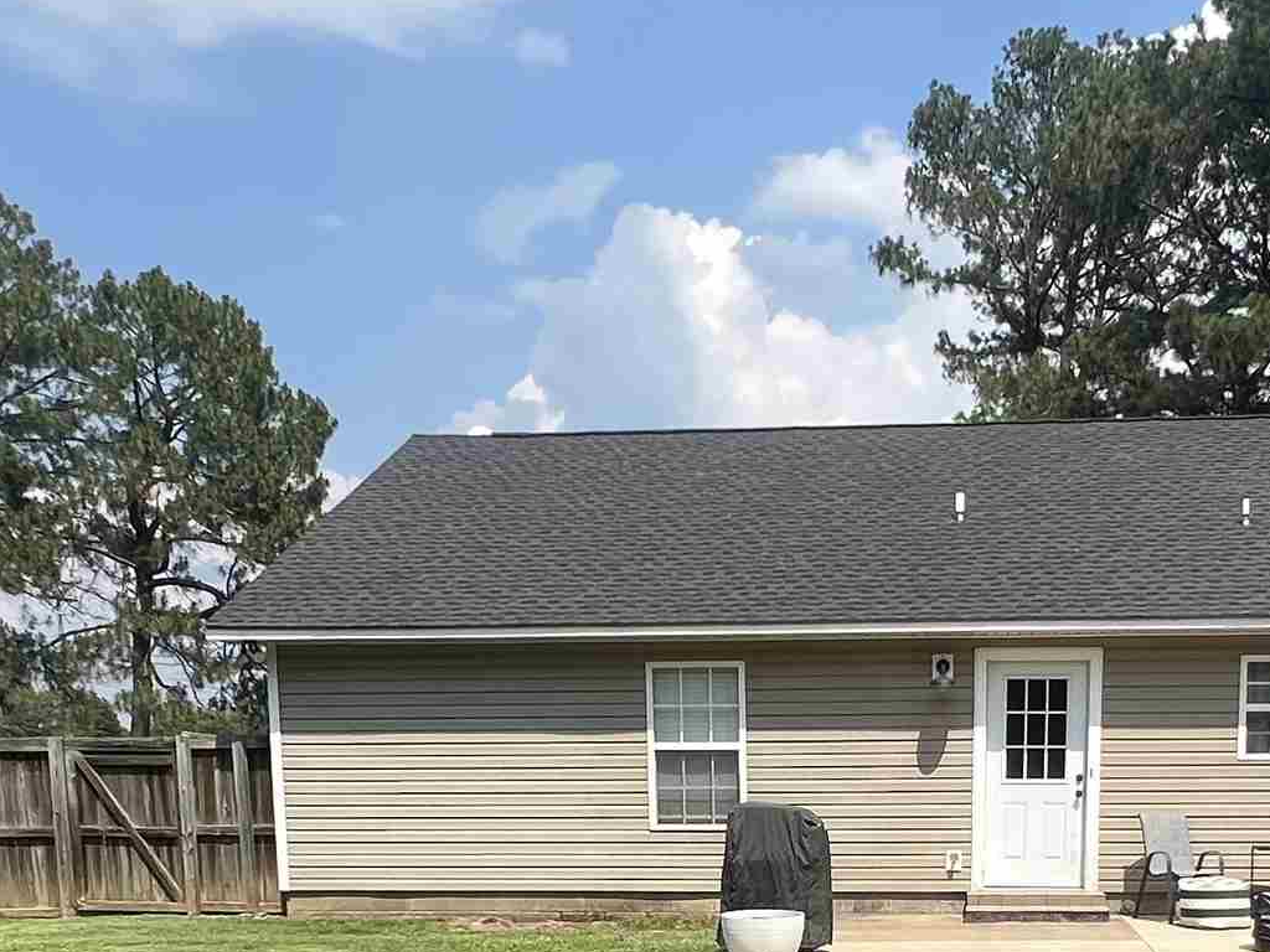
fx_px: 1431
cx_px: 852
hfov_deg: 47.1
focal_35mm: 39
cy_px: 999
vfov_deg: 33.1
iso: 32
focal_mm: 1.57
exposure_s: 1/1698
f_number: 1.8
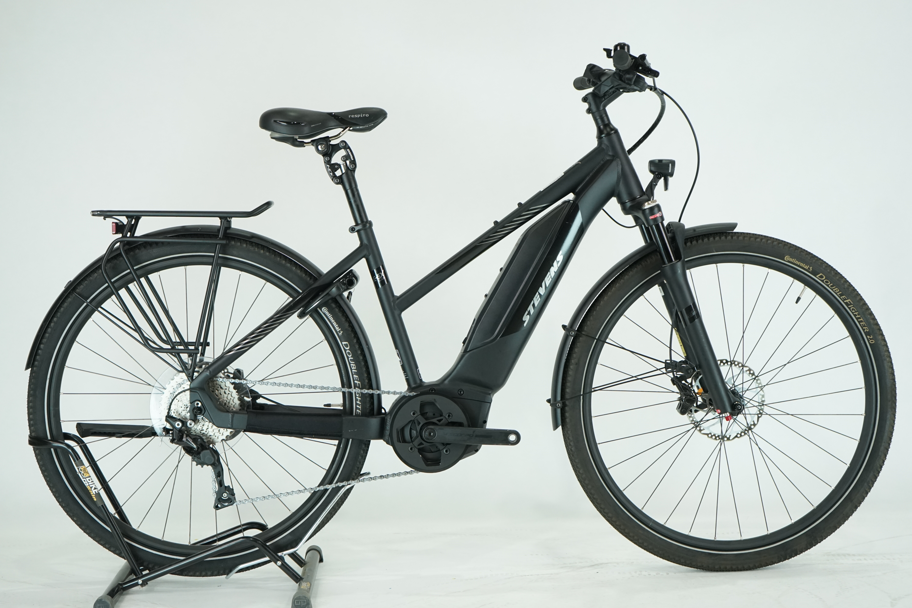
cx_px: 456
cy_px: 304
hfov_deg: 32.9
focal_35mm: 61
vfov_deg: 22.3
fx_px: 1545
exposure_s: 1/200
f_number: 5.6
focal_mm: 61
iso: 1600
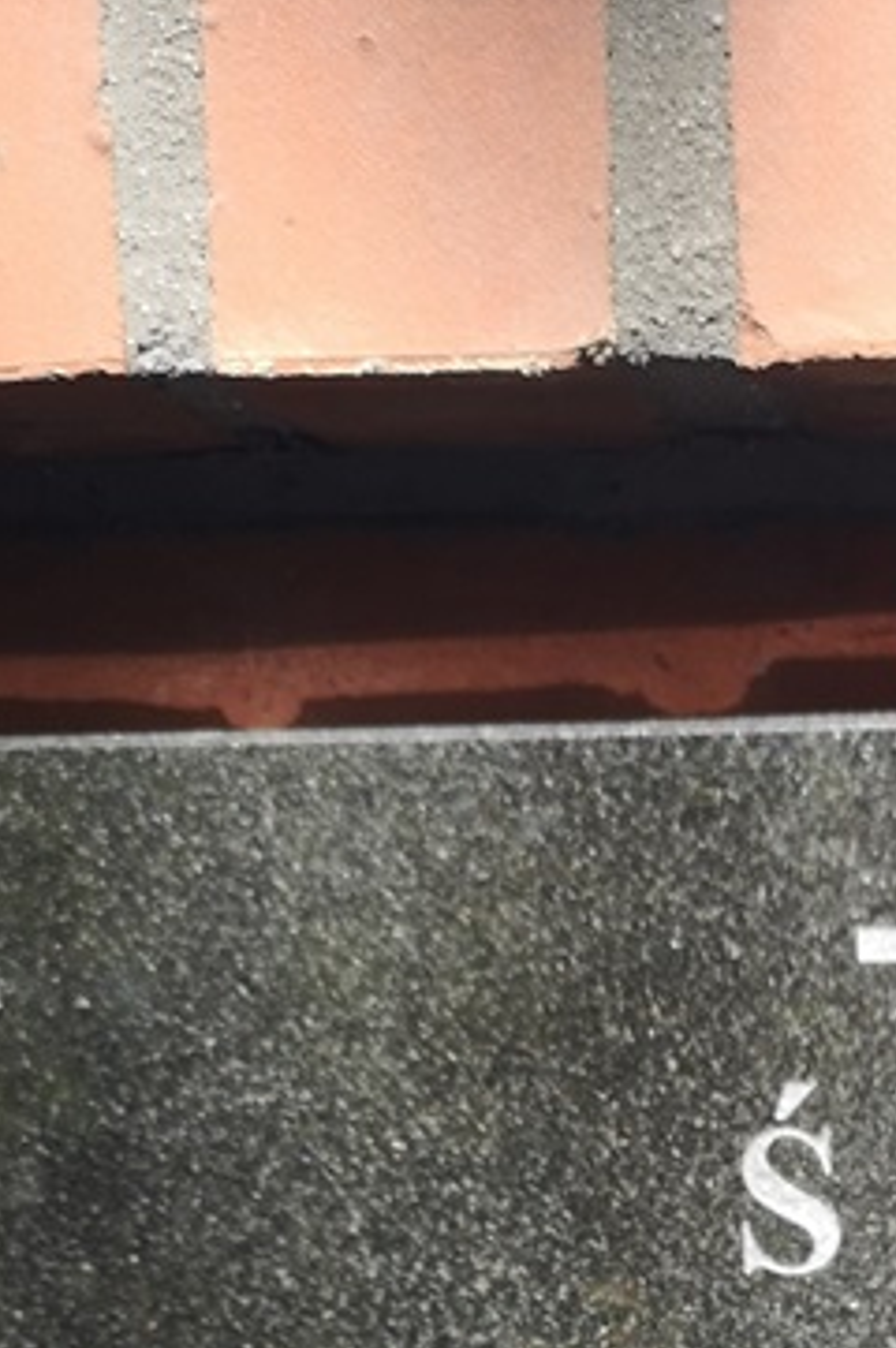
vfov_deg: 25.3
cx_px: 896
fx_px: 2656
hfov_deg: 18.6
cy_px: 1669
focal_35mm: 71
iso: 50
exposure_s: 1/324
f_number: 1.8
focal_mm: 5.58
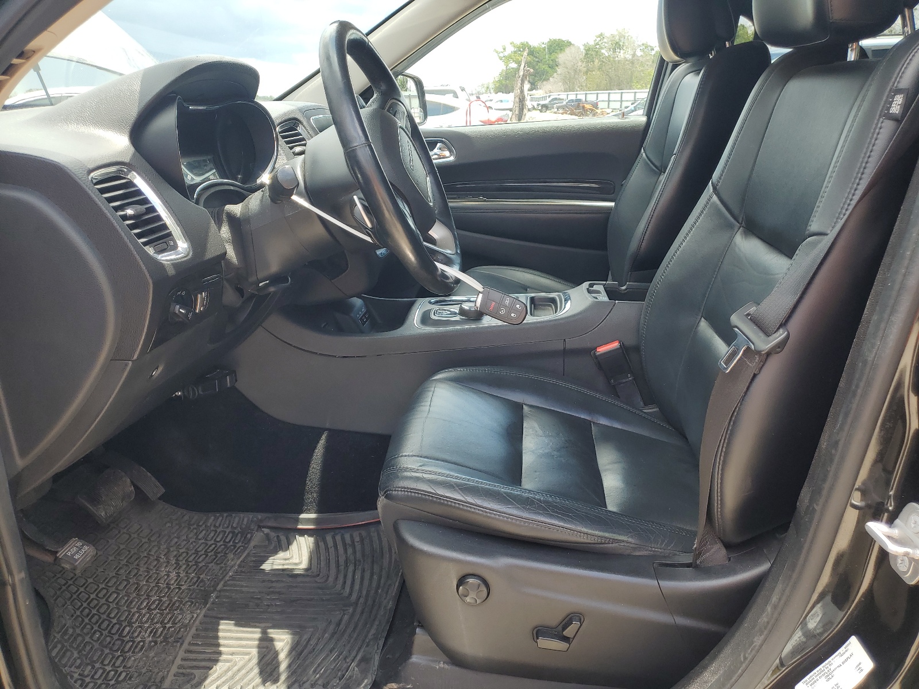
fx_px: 690
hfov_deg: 67.3
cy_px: 344
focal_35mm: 26
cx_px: 460
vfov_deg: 53.1
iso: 50
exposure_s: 1/556
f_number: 1.5
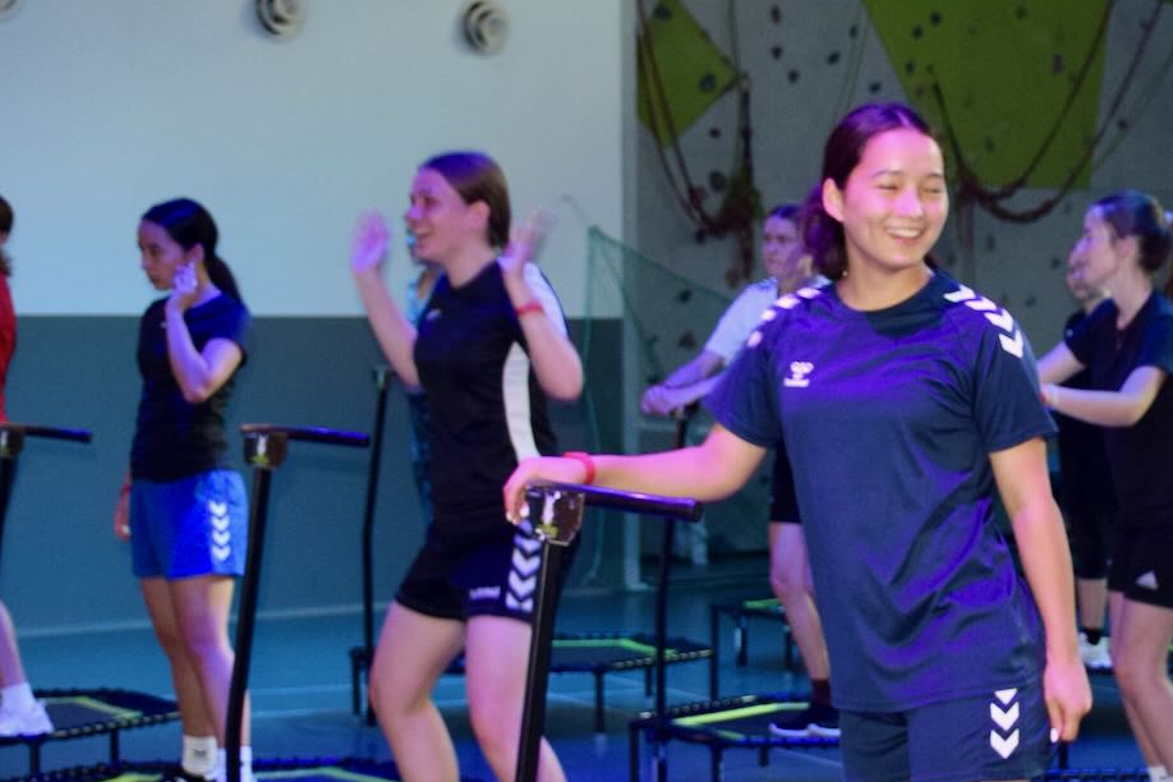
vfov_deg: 13.4
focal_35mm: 102
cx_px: 1283
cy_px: 528
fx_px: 3323
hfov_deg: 19.2
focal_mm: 24
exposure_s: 1/60
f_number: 3.8
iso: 900
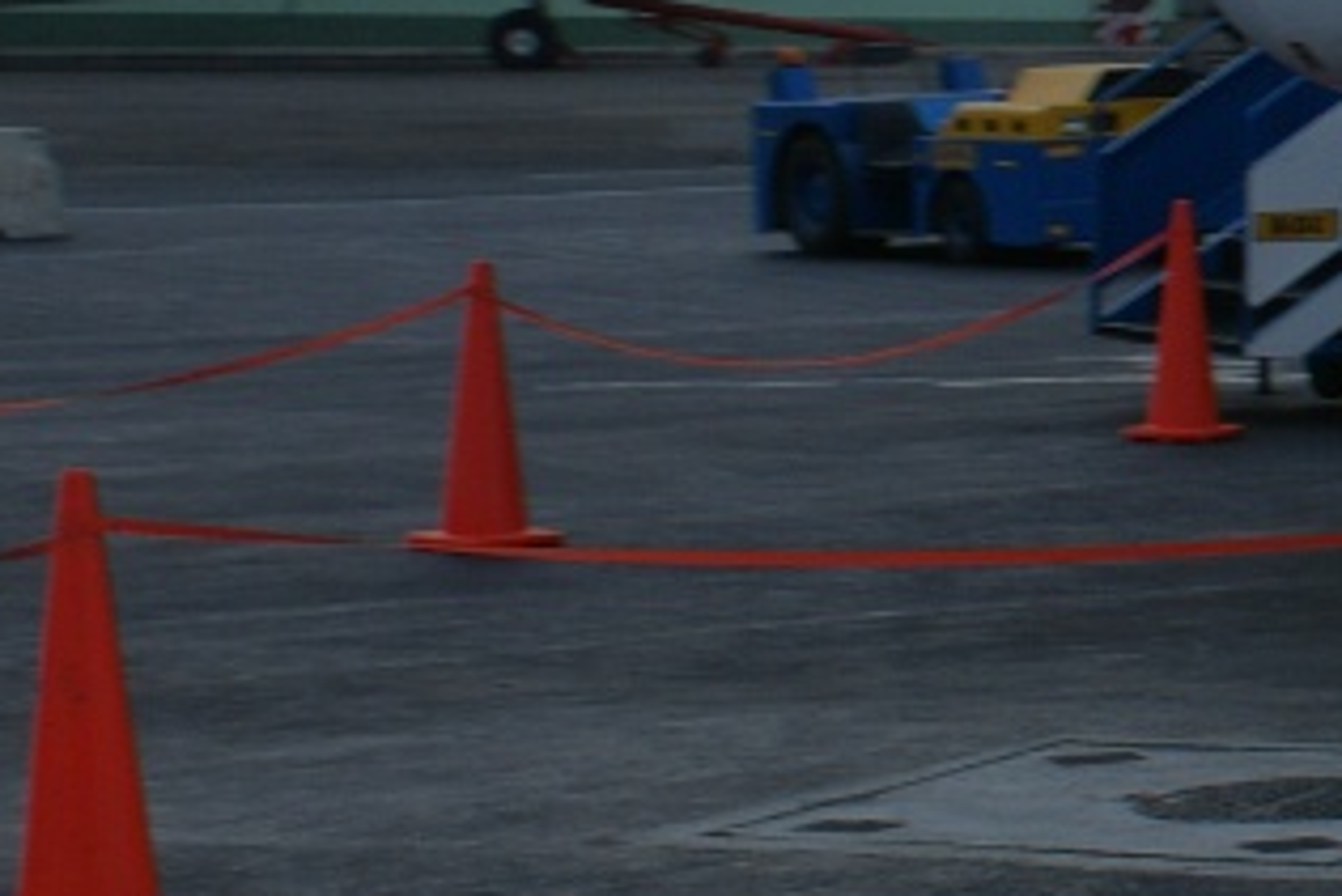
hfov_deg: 12.5
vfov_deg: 8.9
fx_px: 5743
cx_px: 2149
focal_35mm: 154
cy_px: 21
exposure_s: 1/60
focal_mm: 28
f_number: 5.6
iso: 100
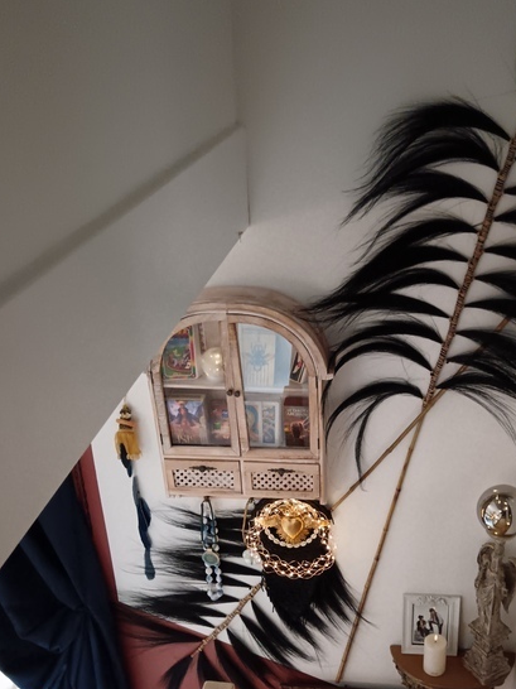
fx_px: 756
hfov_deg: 37.5
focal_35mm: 38
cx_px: 312
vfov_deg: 48.5
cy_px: 437
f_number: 1.9
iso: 4607
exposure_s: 1/100
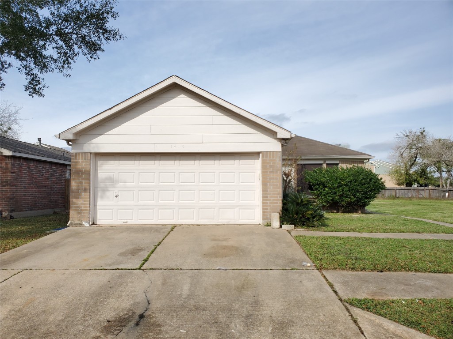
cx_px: 226
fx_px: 340
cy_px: 170
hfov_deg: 67.3
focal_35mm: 26
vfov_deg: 53.1
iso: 50
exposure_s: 1/1735
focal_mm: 4.3
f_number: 2.4
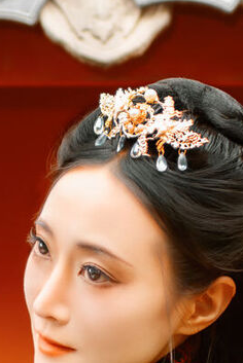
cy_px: 273
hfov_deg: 8.8
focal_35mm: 156
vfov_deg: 13.1
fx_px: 1576
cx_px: 15
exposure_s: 1/800
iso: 200
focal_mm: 35
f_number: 1.8
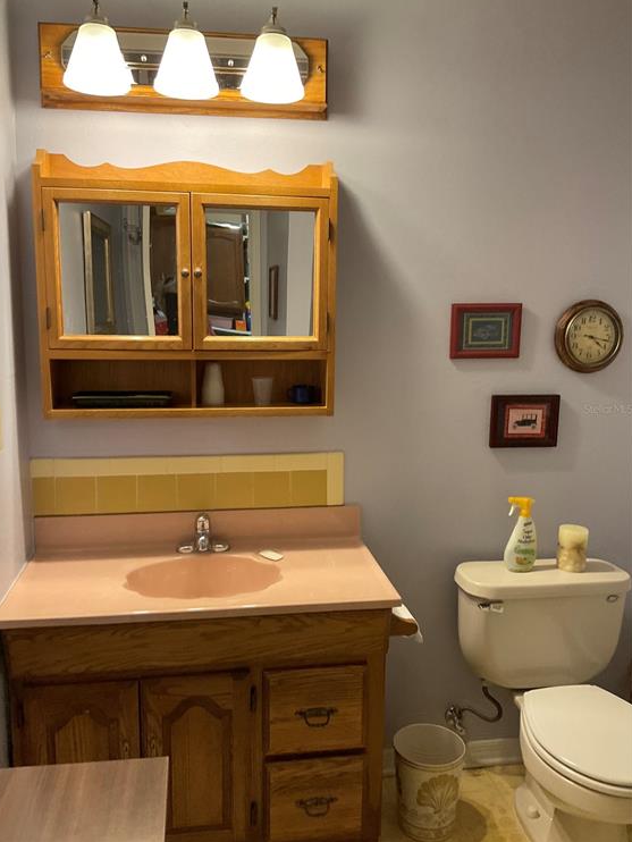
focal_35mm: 30
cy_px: 409
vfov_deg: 59.9
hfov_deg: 46.8
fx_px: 730
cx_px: 309
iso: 125
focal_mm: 3
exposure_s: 1/60
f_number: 1.8
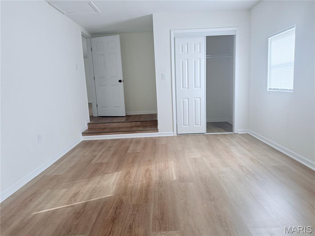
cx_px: 158
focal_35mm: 24
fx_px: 218
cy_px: 118
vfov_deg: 56.8
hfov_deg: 71.6
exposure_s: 1/88
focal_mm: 6.76
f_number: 1.78
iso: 200
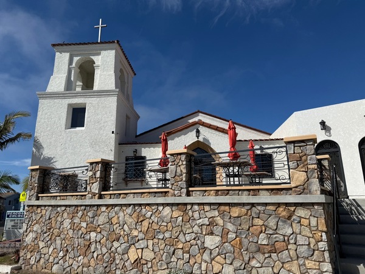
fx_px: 253
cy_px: 137
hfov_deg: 71.6
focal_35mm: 24
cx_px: 182
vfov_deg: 56.8
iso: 80
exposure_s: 1/10309
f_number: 1.78
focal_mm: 6.76
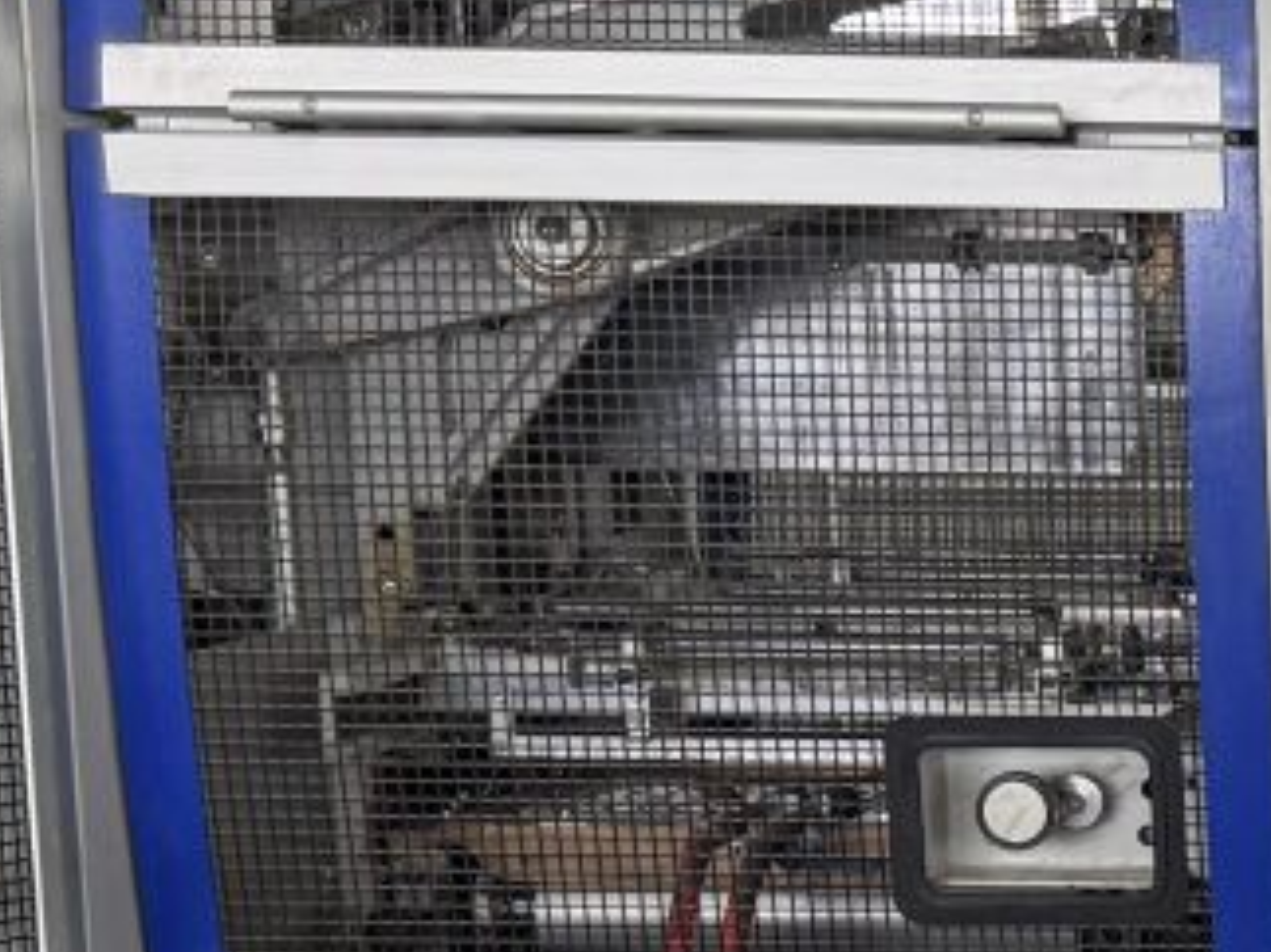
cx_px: 2082
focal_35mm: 119
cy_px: 921
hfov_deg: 15.0
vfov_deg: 12.3
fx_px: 4368
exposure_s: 1/100
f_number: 1.78
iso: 200
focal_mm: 6.76
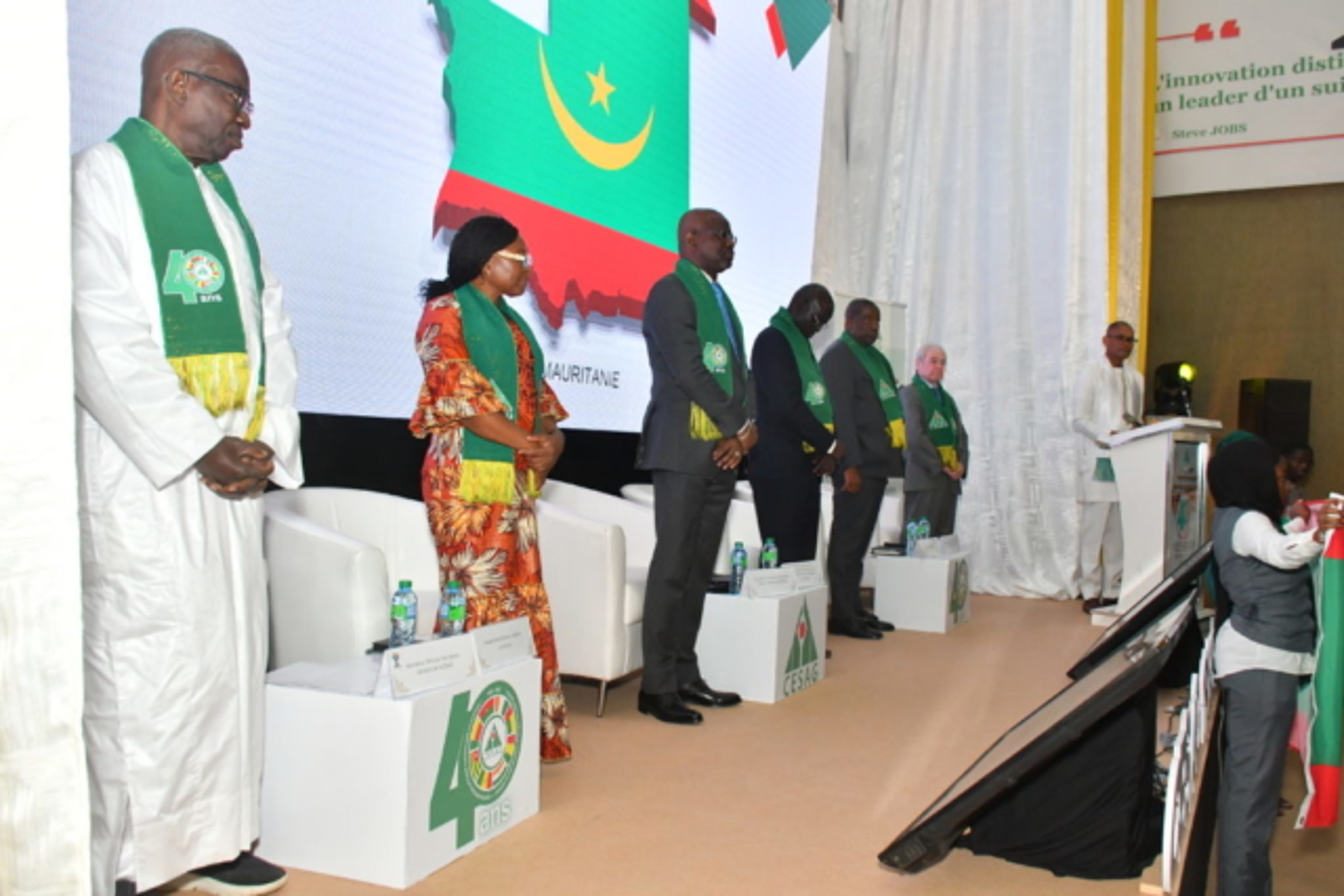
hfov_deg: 61.9
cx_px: 672
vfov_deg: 43.6
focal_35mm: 30
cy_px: 448
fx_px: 1120
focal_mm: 20
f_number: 6.3
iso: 1250
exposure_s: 1/250
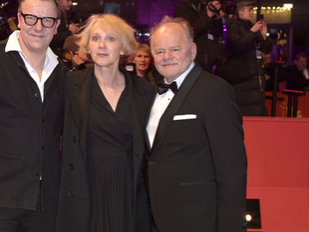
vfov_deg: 19.1
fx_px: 687
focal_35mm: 77
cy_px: 123
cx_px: 109
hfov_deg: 25.3
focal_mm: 55
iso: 1250
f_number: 5.6
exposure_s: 1/250
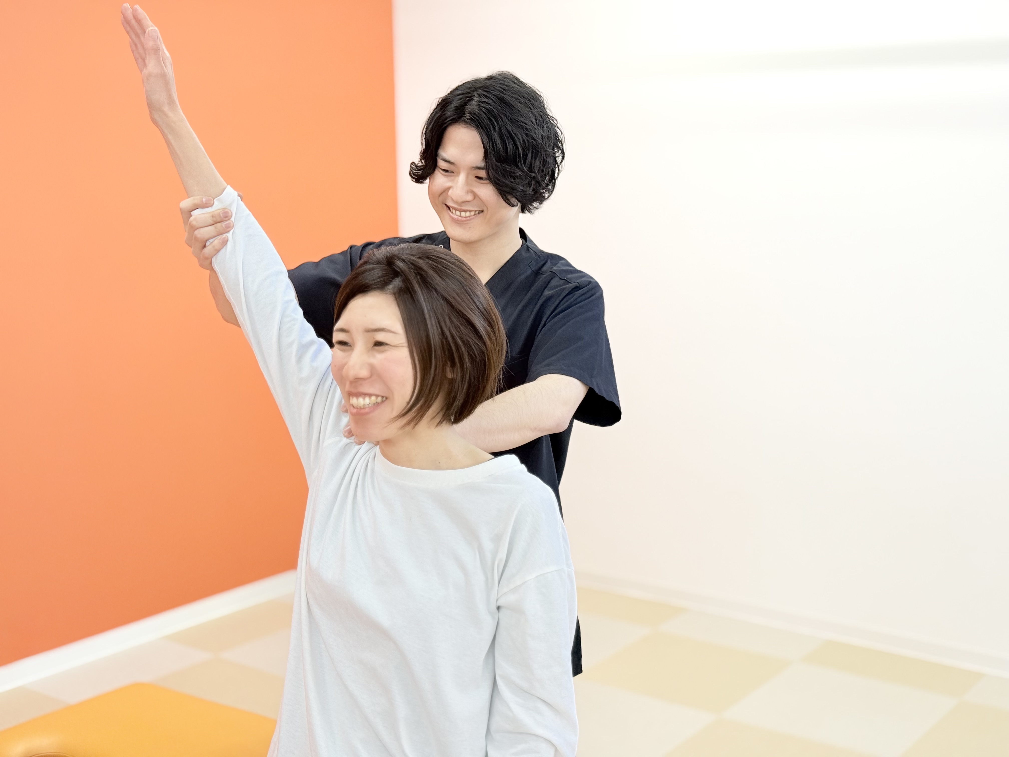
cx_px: 504
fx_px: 1399
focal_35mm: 48
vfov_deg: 30.3
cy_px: 378
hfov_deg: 39.7
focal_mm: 6.76
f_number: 1.78
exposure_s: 1/120
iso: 80
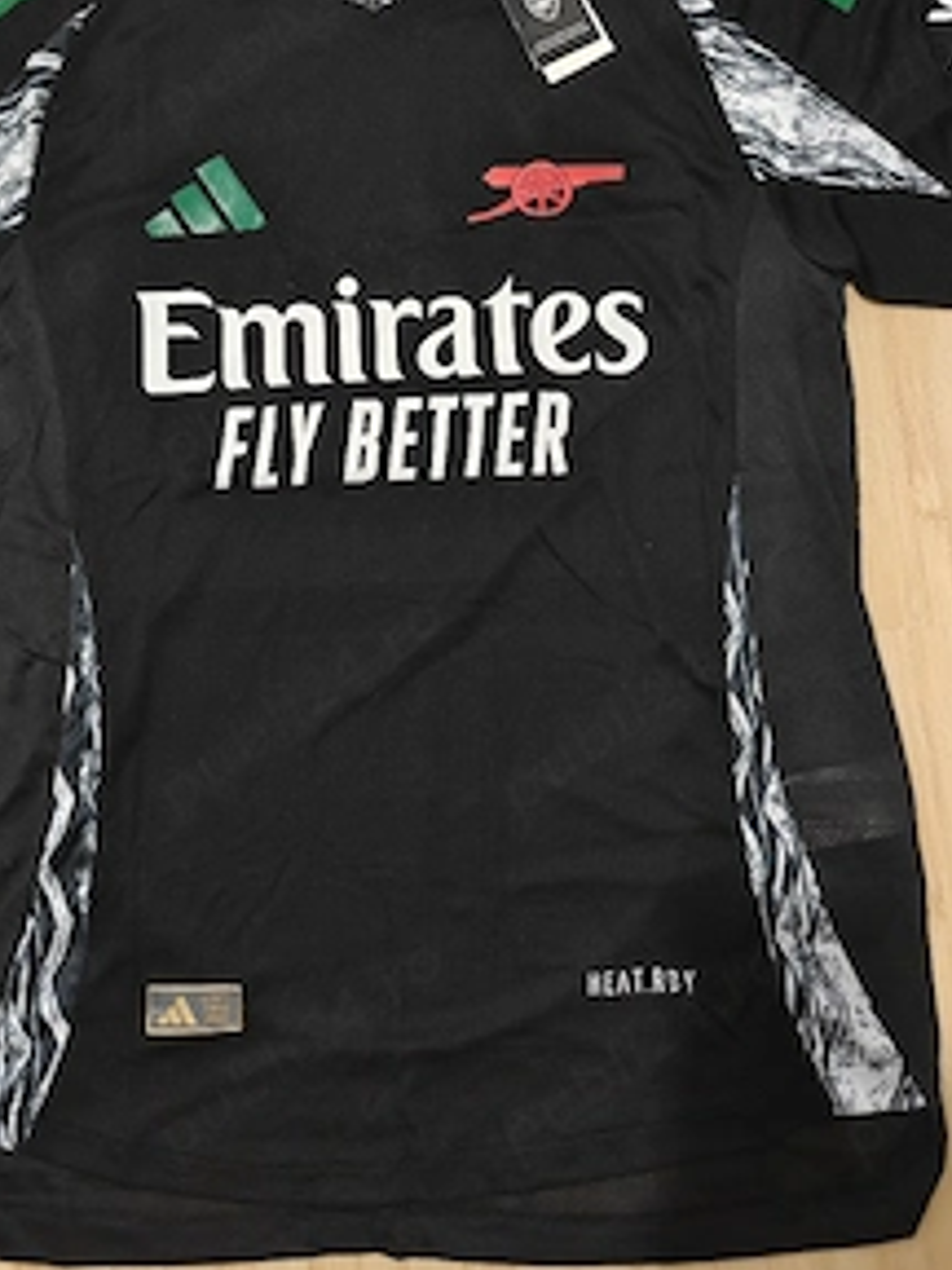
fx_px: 1173
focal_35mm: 32
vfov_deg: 55.5
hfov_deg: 44.0
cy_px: 415
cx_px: 388
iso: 1600
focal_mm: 6.06
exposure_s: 1/50
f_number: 1.6
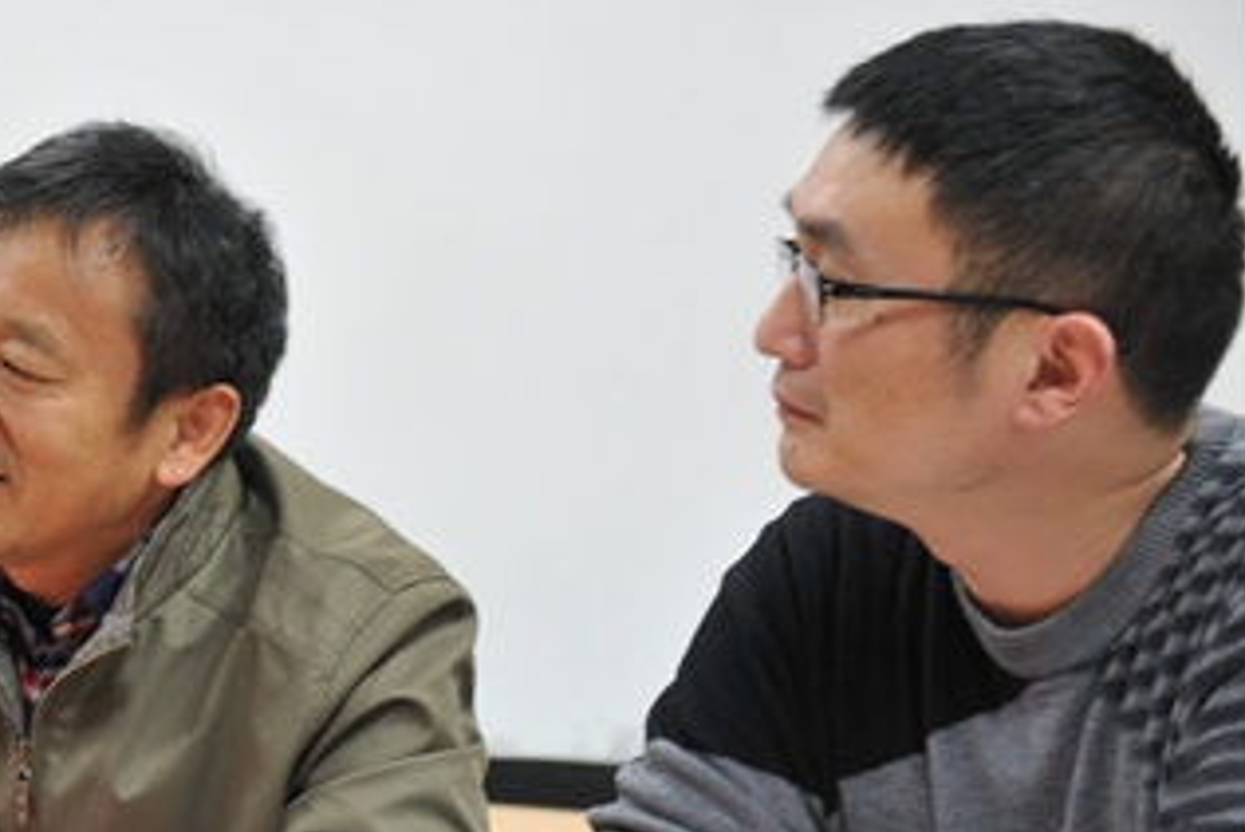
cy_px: 497
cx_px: 83
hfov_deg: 15.2
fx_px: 4601
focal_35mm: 133
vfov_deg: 10.3
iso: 2000
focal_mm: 70
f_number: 4
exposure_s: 1/60
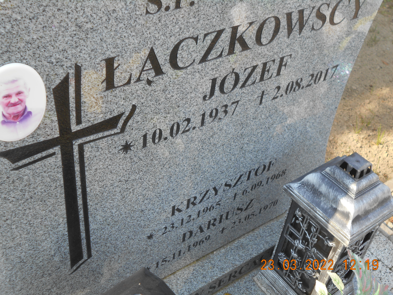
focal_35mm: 44
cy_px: 148
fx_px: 500
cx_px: 196
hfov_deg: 42.9
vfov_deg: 32.9
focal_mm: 7.7
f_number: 4.2
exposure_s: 1/80
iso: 80
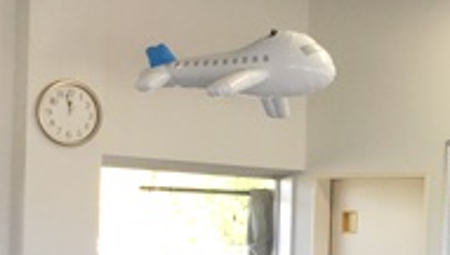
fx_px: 1350
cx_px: 723
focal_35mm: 113
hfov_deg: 16.7
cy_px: 262
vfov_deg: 10.7
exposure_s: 1/60
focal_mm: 3.3
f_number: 2.4
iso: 25
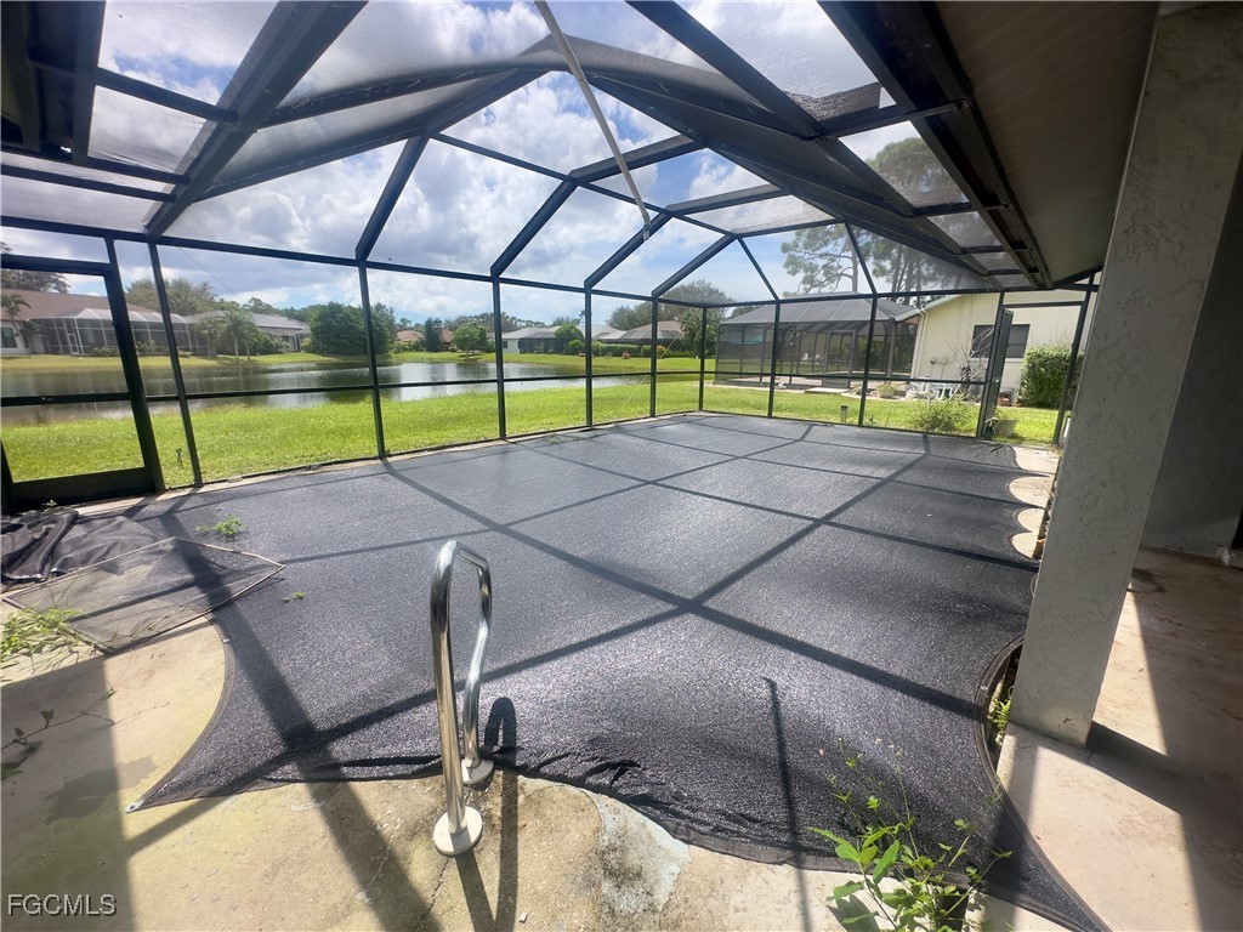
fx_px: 503
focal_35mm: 14
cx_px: 622
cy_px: 466
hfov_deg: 102.1
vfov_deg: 85.7
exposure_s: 1/1304
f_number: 2.2
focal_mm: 2.22
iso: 50
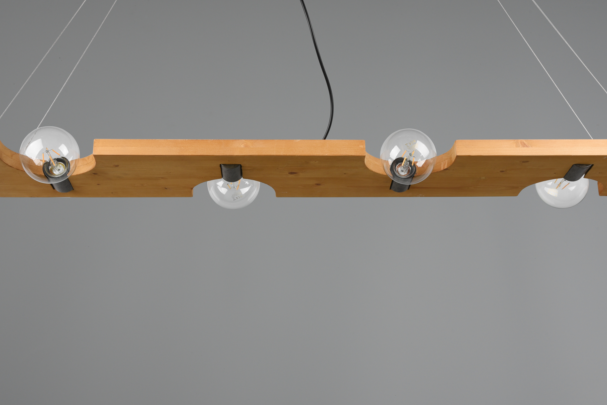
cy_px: 173
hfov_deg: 34.5
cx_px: 316
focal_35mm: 58
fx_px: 978
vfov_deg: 23.4
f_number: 11
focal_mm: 44
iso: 100
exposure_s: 1/8
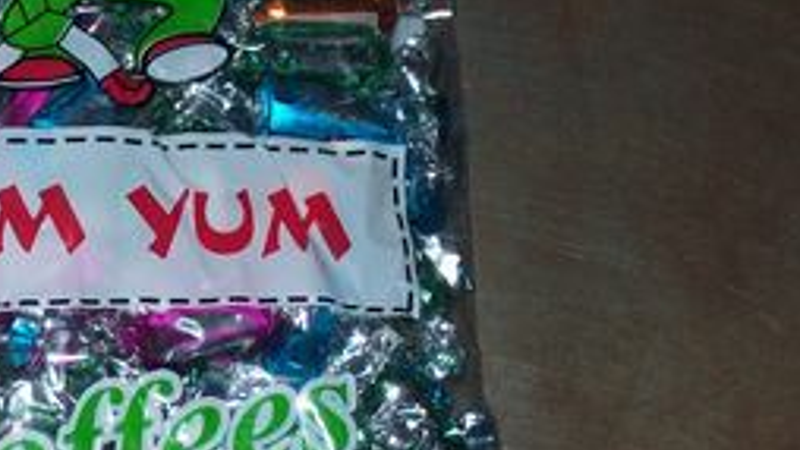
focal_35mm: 150
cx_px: 35
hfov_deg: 14.1
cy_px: 200
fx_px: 3183
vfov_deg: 8.1
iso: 80
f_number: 3.8
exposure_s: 1/97.2
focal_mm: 11.6
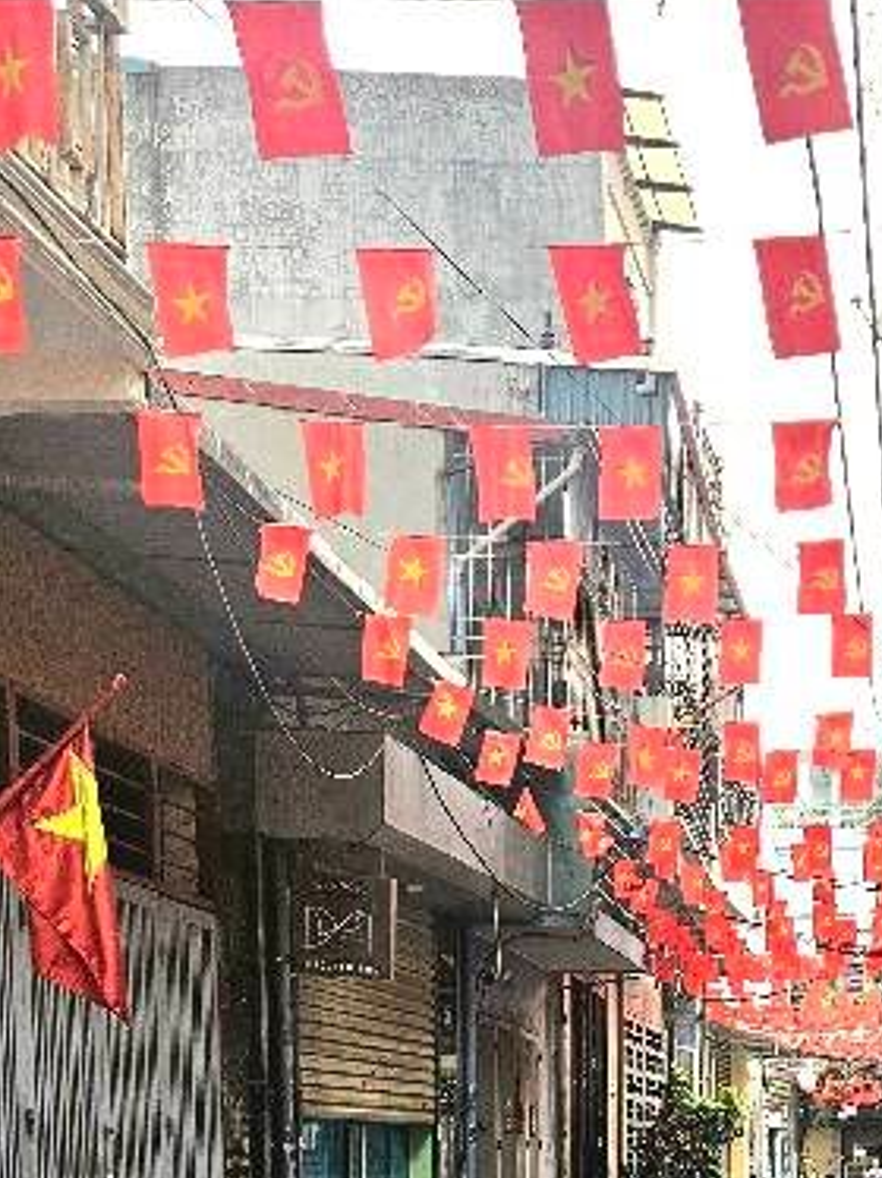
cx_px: 1052
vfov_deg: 27.8
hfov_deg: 21.6
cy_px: 1332
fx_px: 2143
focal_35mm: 63
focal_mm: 5.4
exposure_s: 1/182
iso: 32
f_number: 1.8
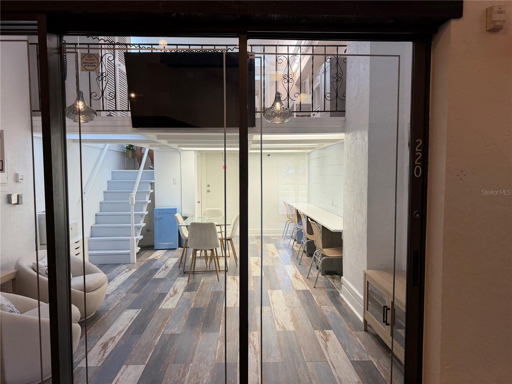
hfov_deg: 71.6
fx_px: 355
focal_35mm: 24
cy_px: 192
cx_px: 256
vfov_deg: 56.8
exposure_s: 1/120
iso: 100
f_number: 1.78
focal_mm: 6.76
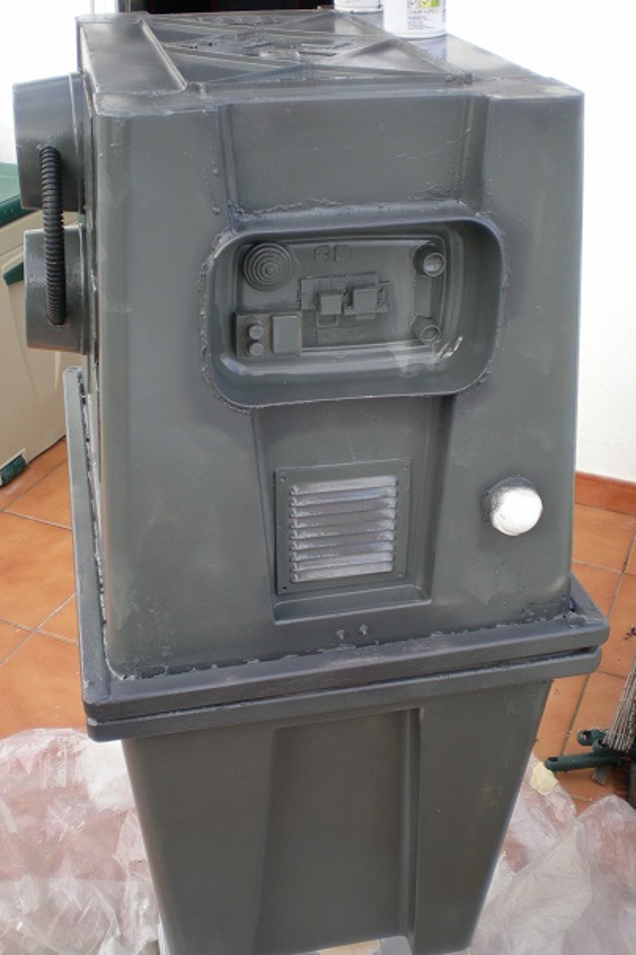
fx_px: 1061
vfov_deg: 48.5
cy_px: 478
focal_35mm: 40
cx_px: 301
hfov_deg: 33.4
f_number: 3.1
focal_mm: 6.3
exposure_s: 1/93
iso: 50
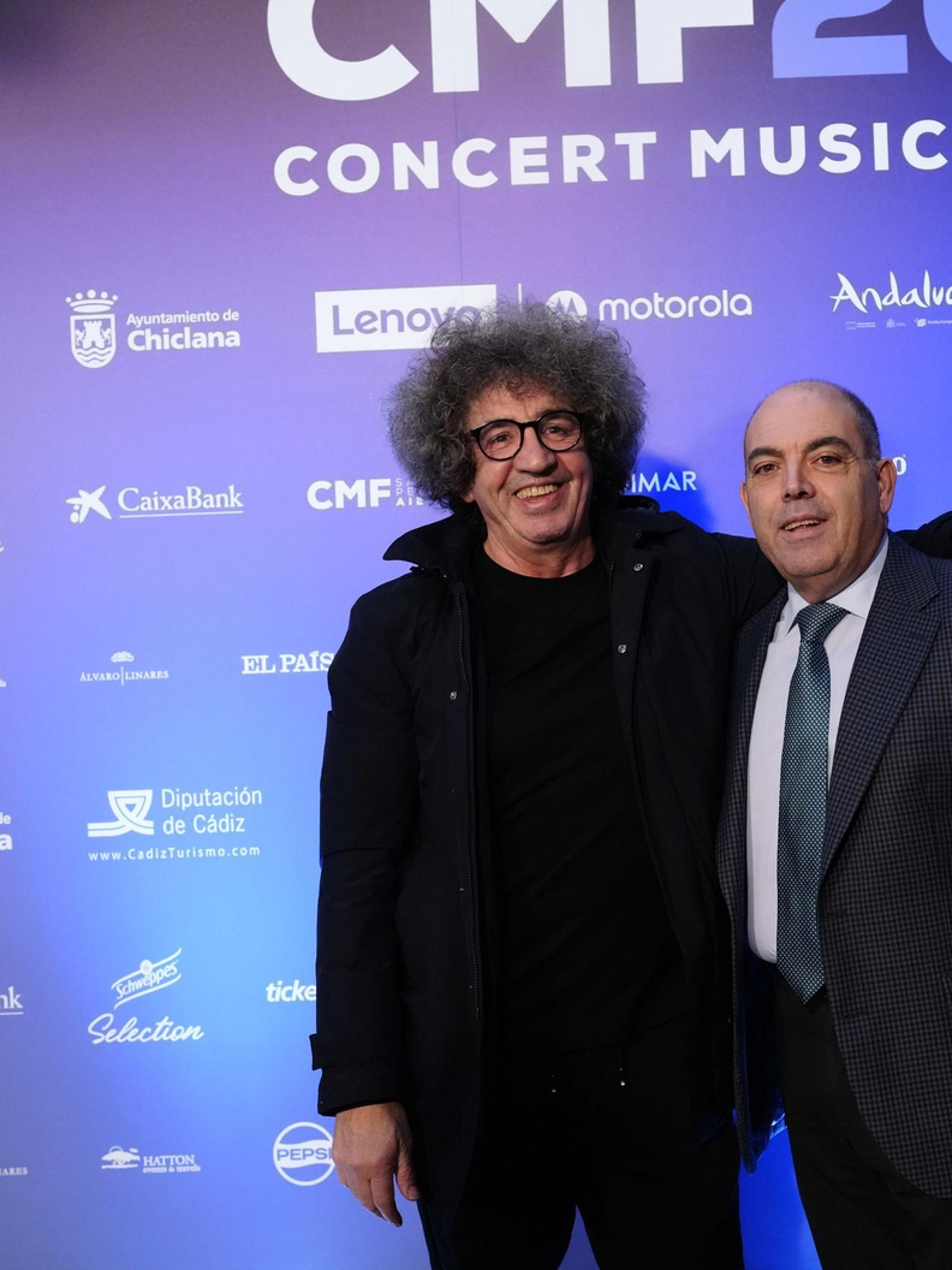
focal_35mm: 51
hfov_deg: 28.3
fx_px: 1870
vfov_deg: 37.5
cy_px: 637
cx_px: 662
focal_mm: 35
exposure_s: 1/125
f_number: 3.5
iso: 3200
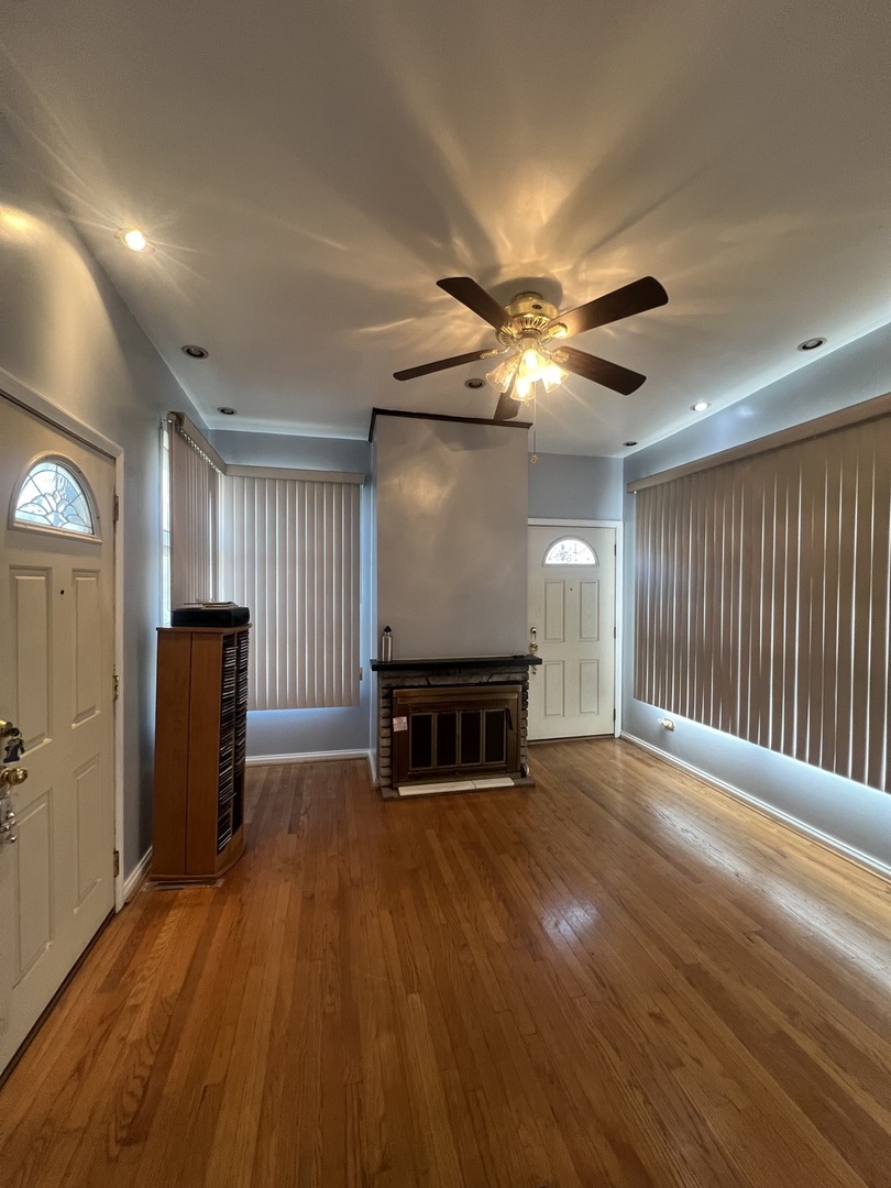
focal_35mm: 13
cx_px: 446
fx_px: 446
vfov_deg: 106.2
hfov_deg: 89.9
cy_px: 594
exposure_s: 1/60
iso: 160
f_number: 1.8
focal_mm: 1.57
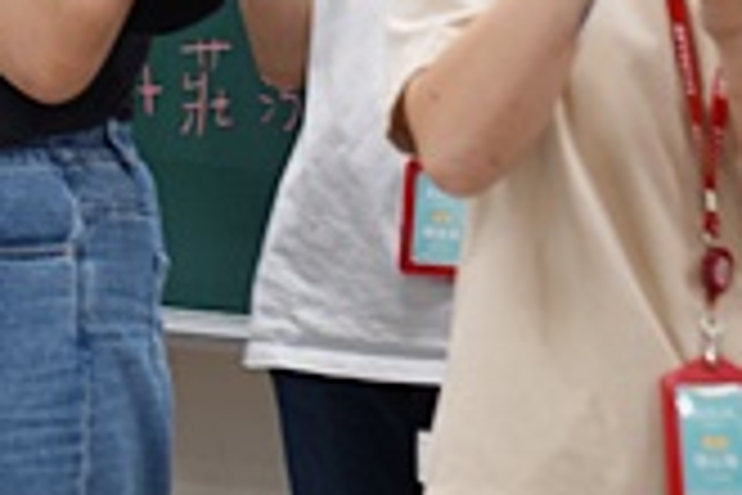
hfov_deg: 6.4
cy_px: -292
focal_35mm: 319
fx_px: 6574
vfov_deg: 4.3
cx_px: -283
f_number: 2.8
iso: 50
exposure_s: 1/20
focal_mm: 70
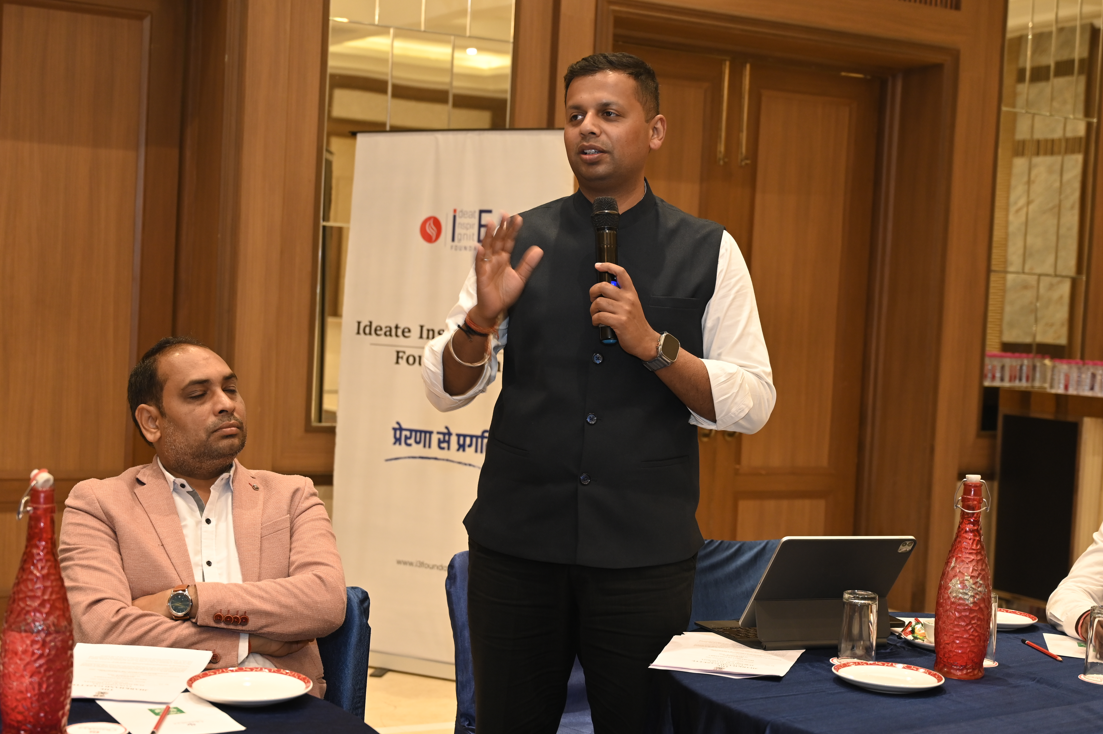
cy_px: 390
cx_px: 512
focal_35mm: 54
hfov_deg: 36.9
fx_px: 1653
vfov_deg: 25.0
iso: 1000
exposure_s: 1/80
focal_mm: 47
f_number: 4
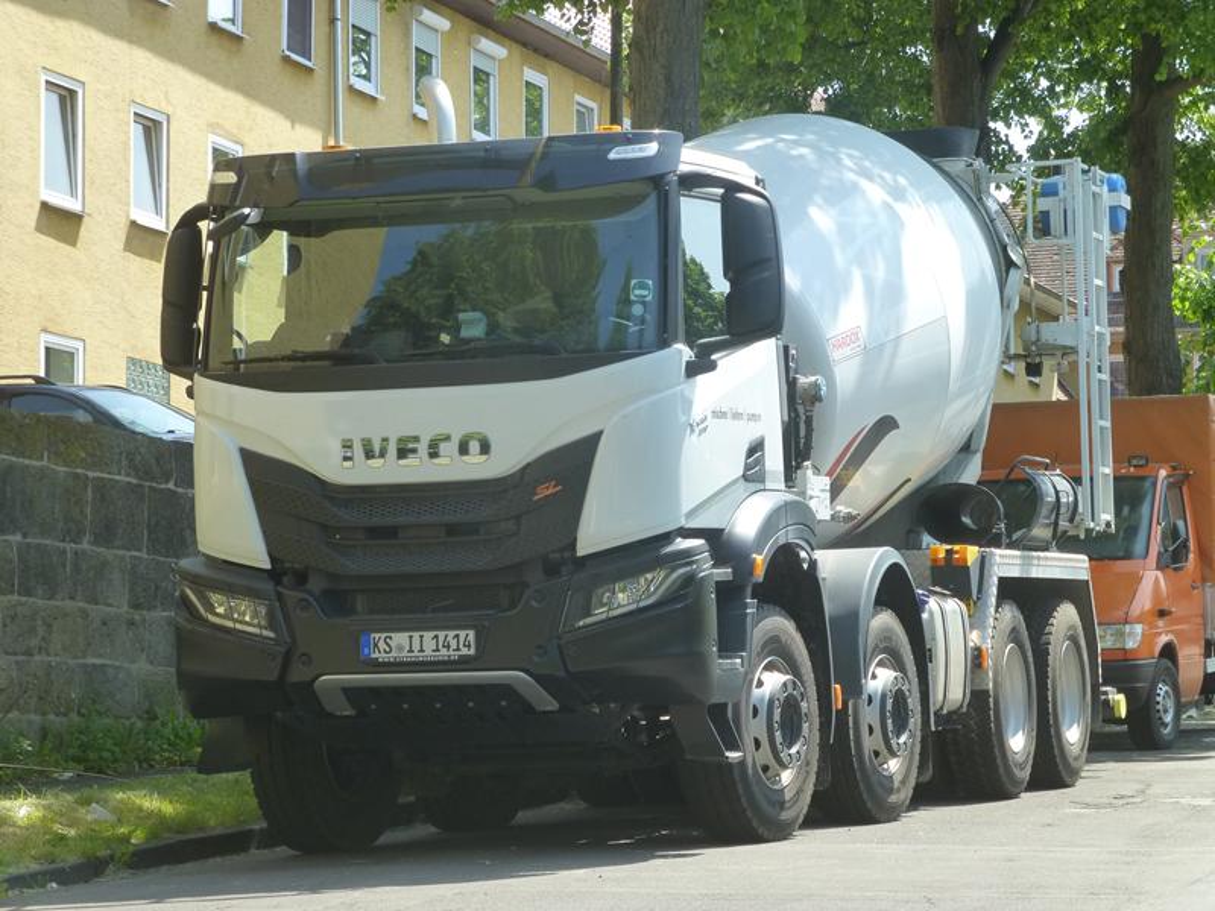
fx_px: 4282
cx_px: 608
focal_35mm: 122
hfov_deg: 16.1
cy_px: 456
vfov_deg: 12.1
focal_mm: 21.8
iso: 160
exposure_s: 1/200
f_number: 5.4
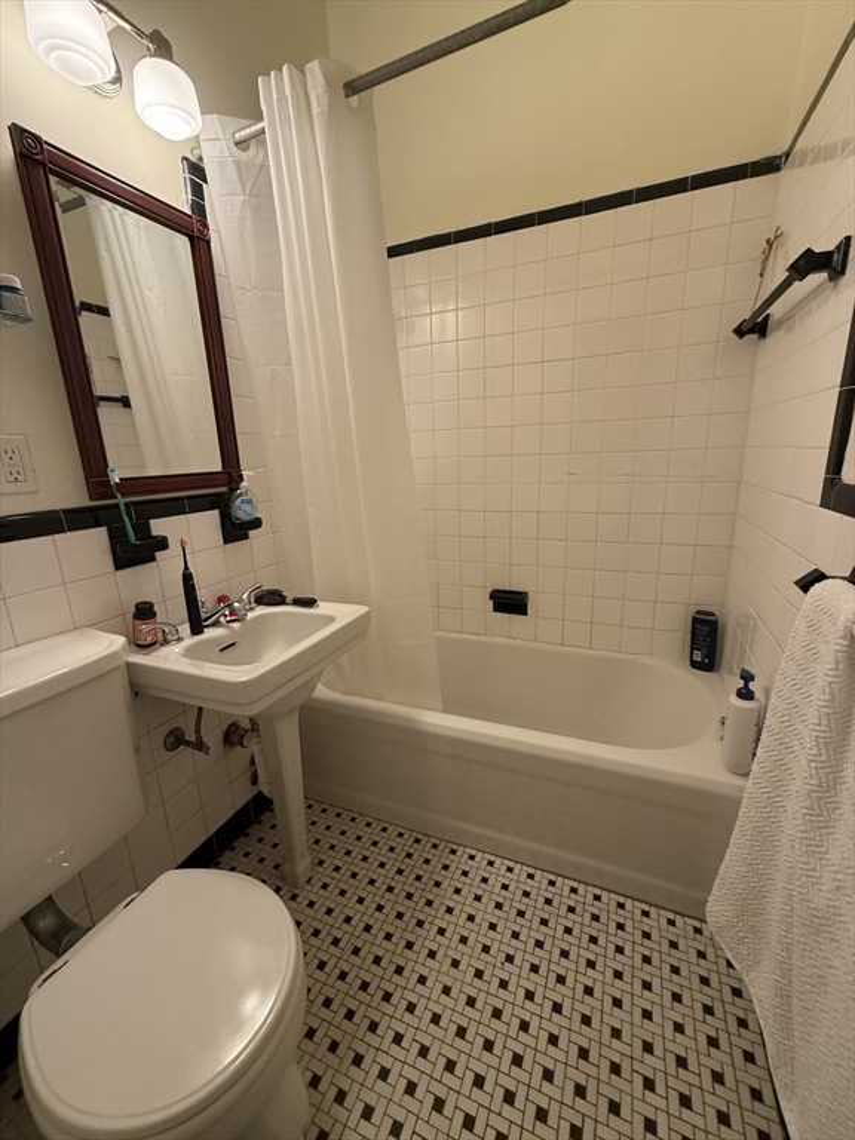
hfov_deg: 85.7
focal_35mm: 14
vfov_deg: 102.1
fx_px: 461
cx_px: 428
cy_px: 570
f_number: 2.2
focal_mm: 2.22
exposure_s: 1/60
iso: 320
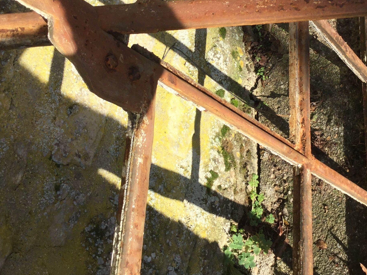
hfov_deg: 34.3
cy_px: 72
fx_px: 594
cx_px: 216
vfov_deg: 25.8
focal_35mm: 56
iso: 25
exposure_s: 1/905
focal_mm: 3.3
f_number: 2.4
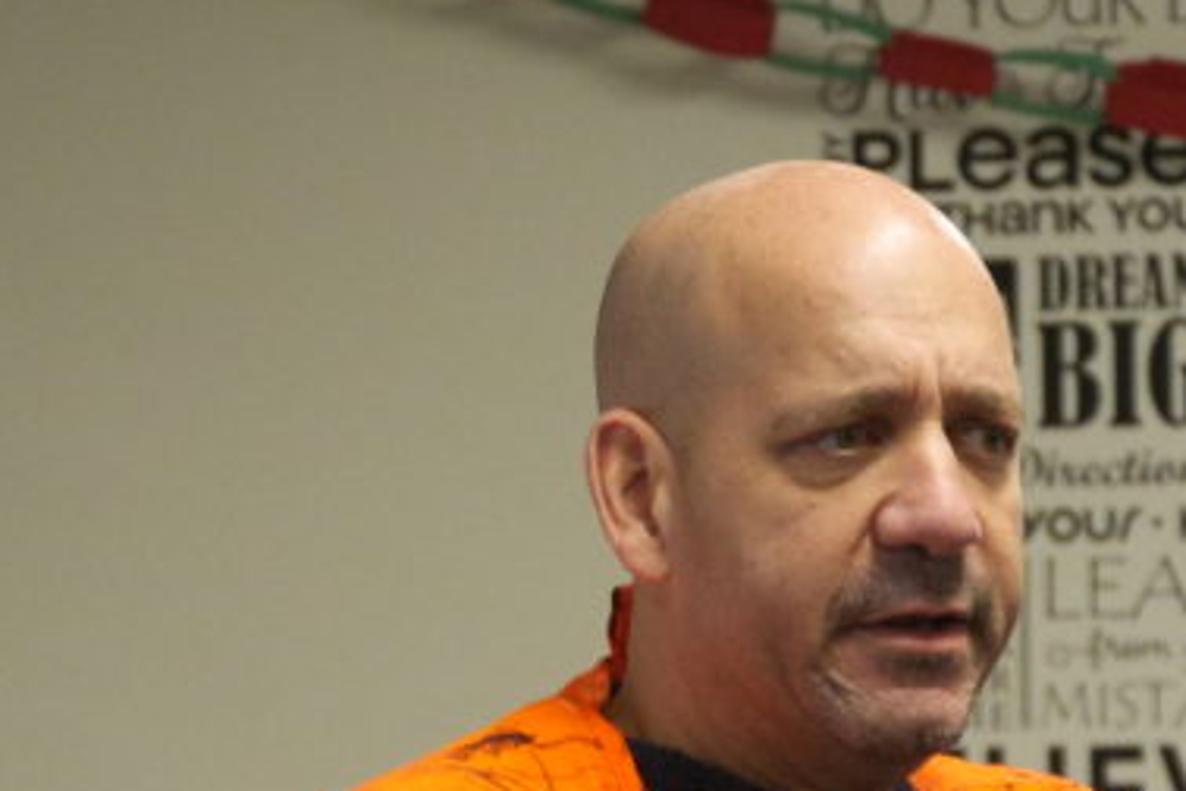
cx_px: 687
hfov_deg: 6.5
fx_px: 10377
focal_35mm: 315
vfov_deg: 4.4
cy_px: 837
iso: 3200
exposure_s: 1/125
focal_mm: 69
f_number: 5.4
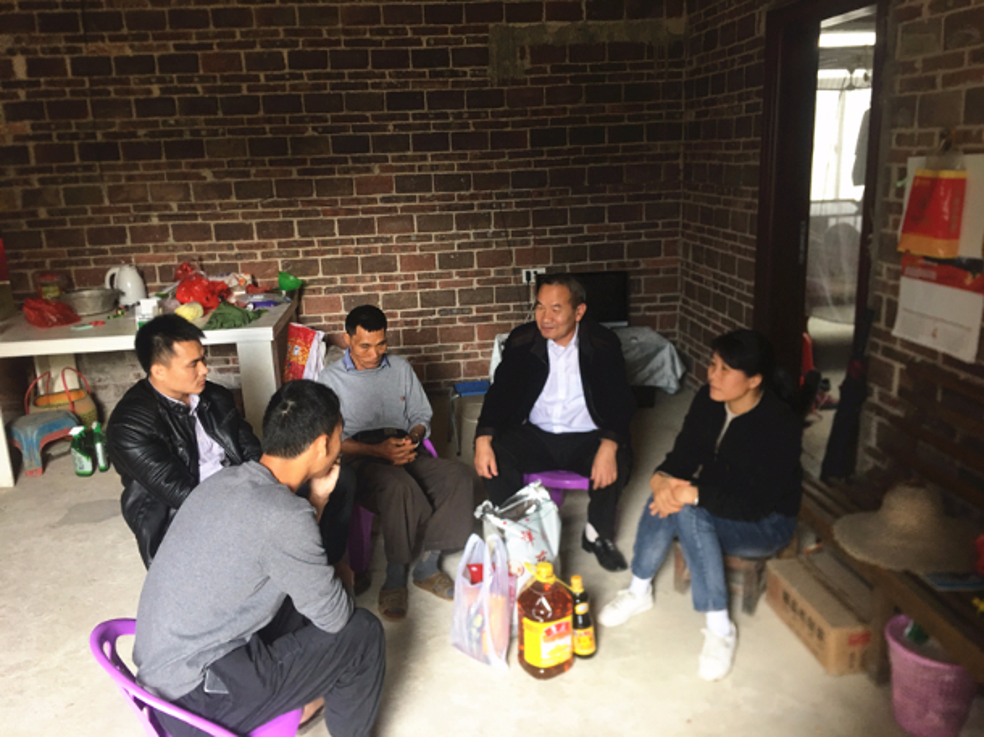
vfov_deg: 48.2
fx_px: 824
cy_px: 368
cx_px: 492
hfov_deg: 61.7
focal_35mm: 29
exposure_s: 1/33
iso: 50
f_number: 2.2
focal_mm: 4.15
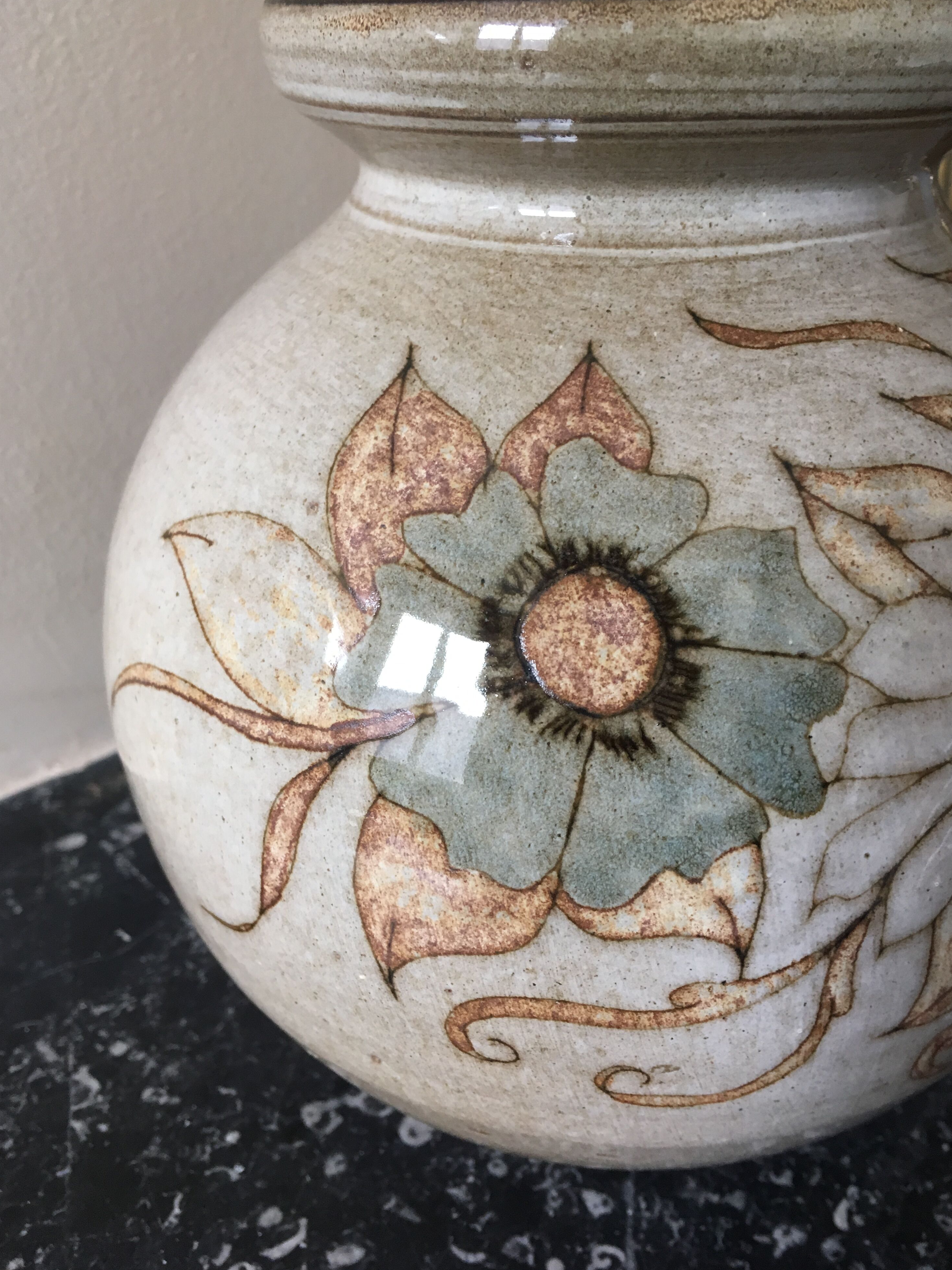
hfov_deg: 46.8
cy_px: 628
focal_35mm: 30
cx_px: 476
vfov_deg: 60.0
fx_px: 1100
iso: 100
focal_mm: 4.15
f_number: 2.2
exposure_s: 1/33
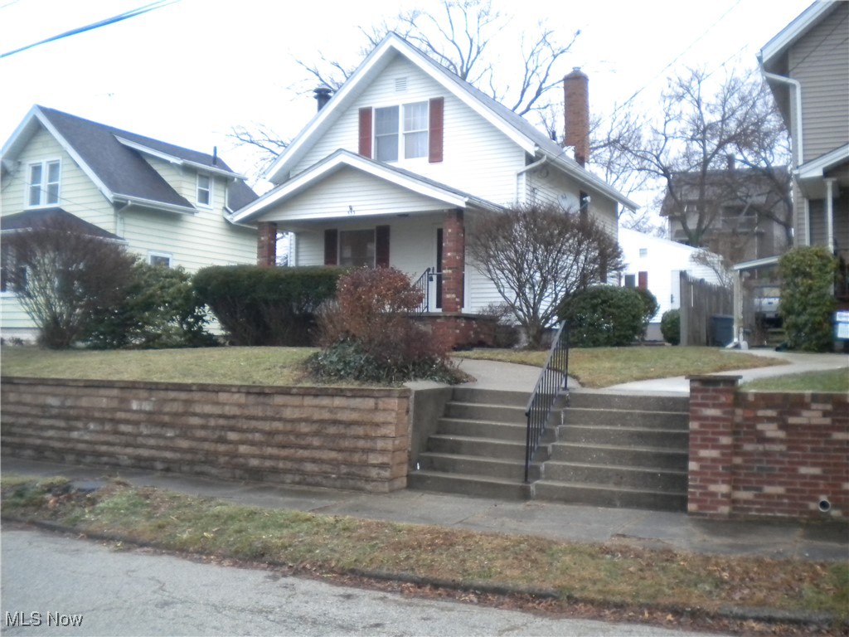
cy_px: 318
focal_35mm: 35
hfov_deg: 52.6
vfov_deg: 40.7
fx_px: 858
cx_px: 424
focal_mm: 6.3
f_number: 3.1
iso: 400
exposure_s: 1/44.7
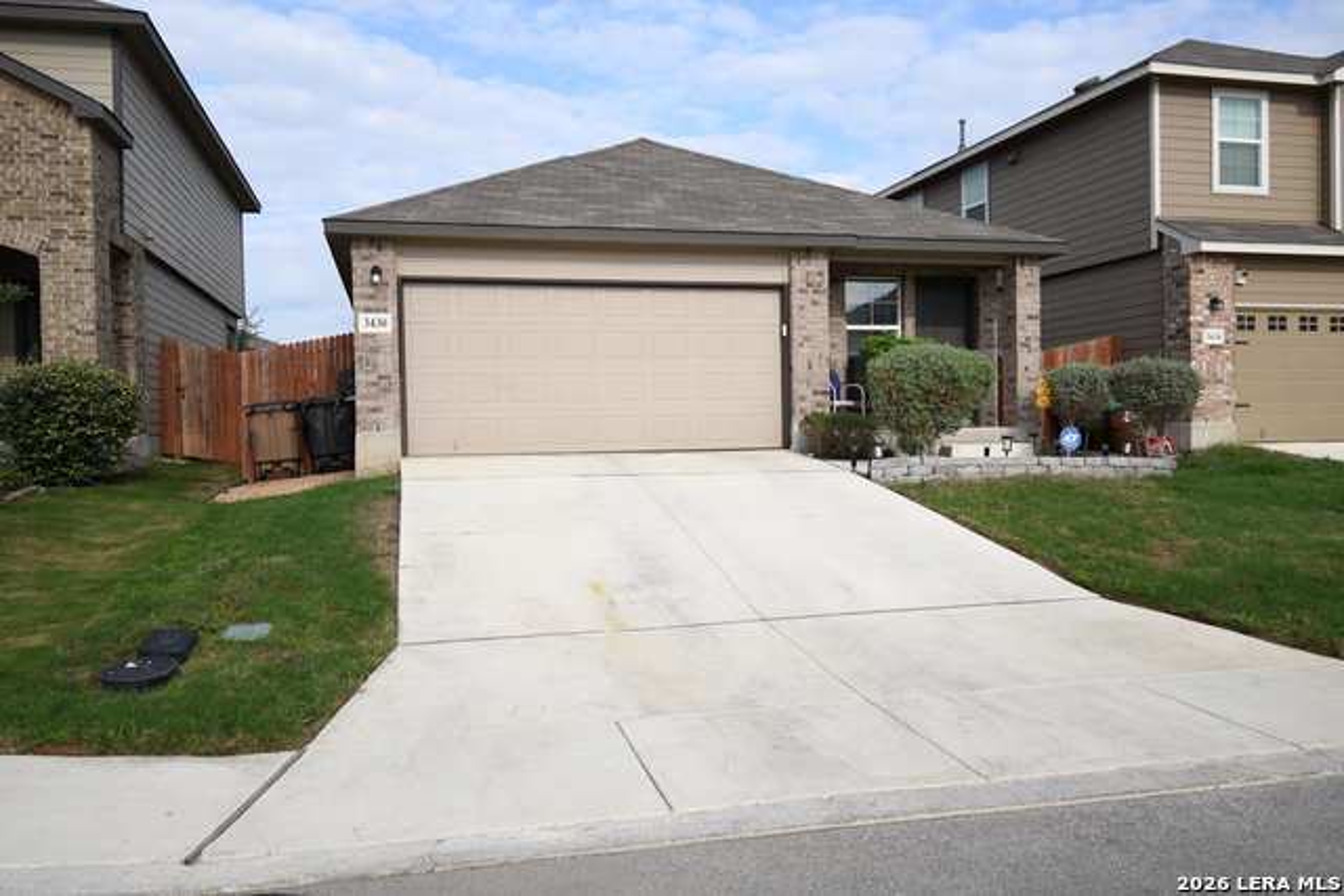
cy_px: 448
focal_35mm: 30
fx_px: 1120
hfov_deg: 61.9
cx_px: 672
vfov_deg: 43.6
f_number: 5.6
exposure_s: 1/640
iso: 200
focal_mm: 20
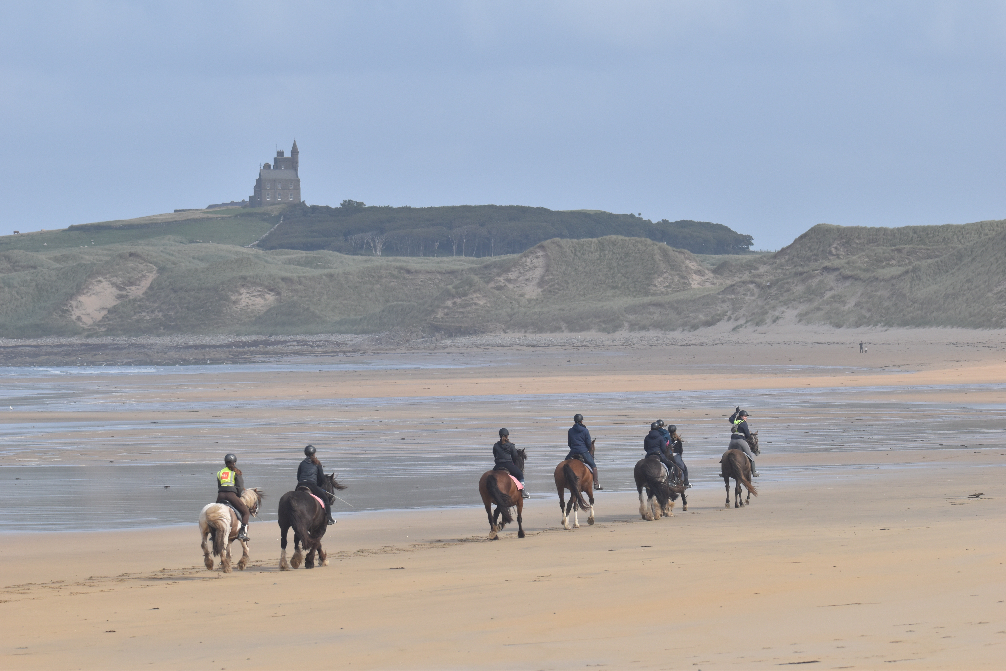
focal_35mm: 202
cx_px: 503
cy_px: 336
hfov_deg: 10.2
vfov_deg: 6.8
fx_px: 5658
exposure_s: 1/1600
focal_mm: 135
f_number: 7.1
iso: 400
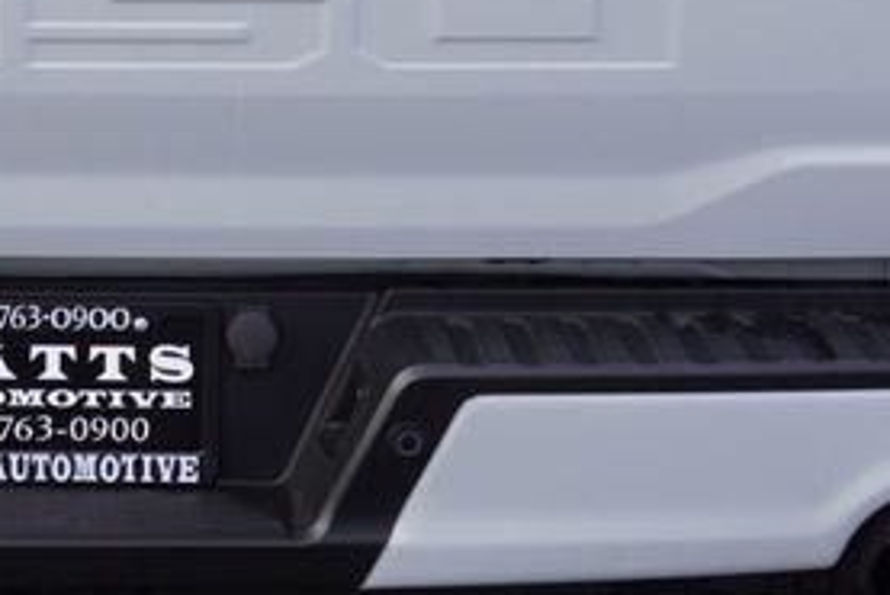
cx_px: -35
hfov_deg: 16.4
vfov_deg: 11.1
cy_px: -29
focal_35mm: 122
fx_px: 3018
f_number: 7.1
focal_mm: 22
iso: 100
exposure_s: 1/100
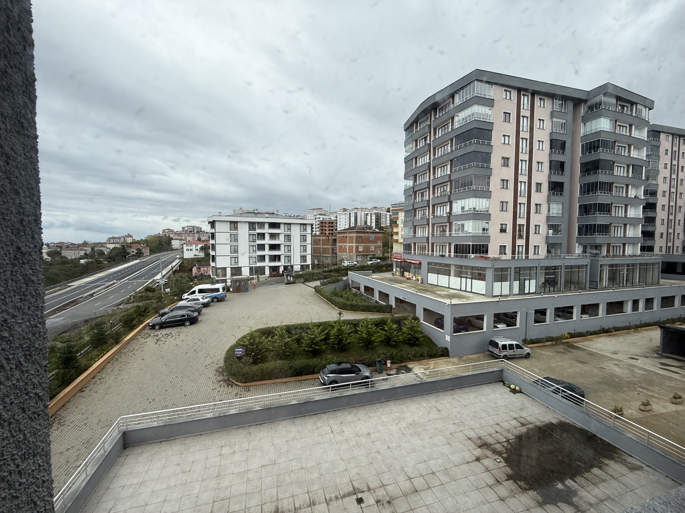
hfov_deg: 102.1
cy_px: 256
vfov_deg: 85.7
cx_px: 342
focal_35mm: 14
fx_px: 277
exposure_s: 1/421
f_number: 2.2
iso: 50
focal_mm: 2.22
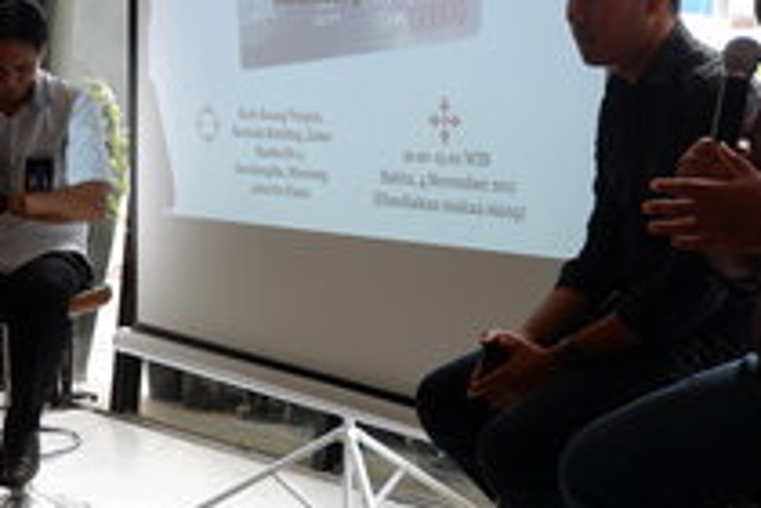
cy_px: 149
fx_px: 1501
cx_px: 348
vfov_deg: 19.1
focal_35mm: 71
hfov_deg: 28.4
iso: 250
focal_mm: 24.3
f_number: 4.2
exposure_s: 1/50
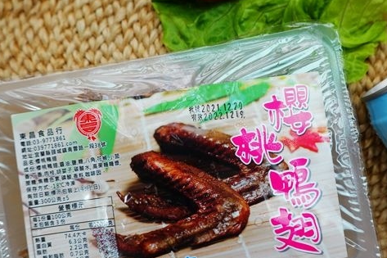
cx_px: 217
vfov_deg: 39.9
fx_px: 355
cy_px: 133
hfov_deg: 57.1
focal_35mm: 33
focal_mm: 9
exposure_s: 1/30
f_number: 2.8
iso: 125
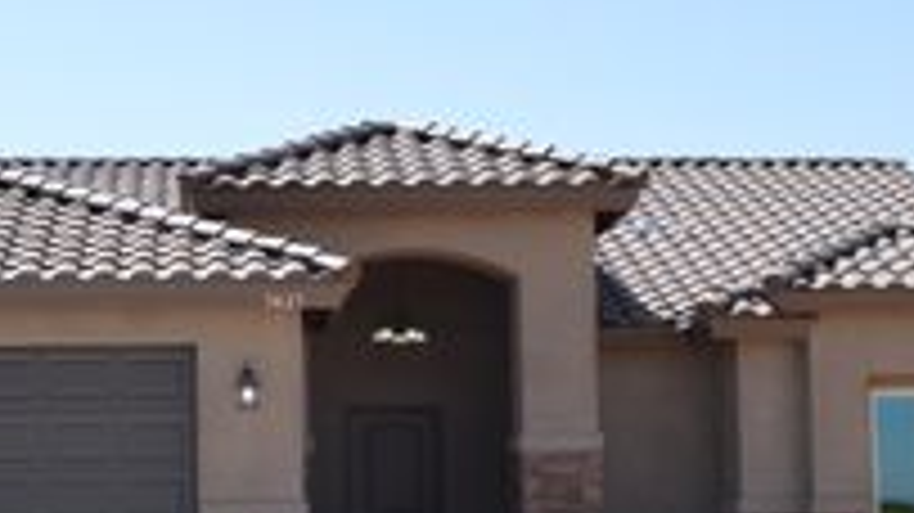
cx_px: 360
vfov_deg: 14.2
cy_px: 387
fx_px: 2059
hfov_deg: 25.0
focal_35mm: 85
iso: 100
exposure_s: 1/250
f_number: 8
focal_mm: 22
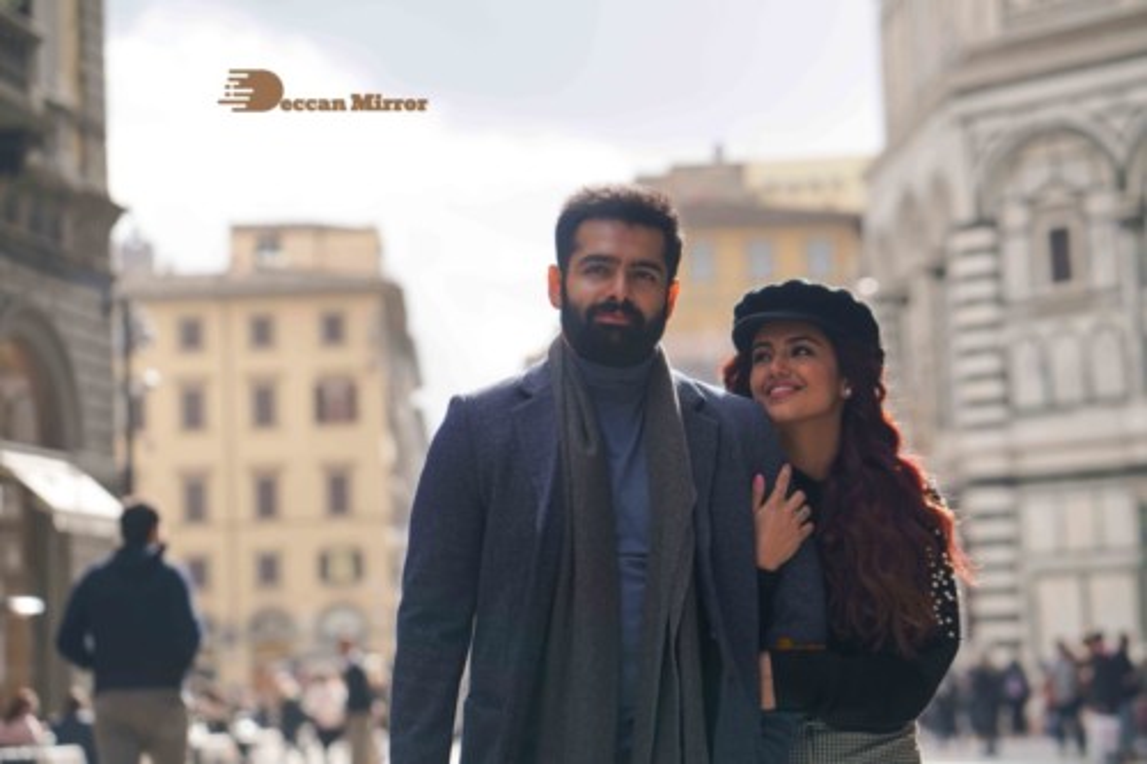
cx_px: 574
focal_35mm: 85
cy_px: 382
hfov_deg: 23.9
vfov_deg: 16.1
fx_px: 2707
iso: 100
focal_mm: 85
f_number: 3.2
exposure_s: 1/800
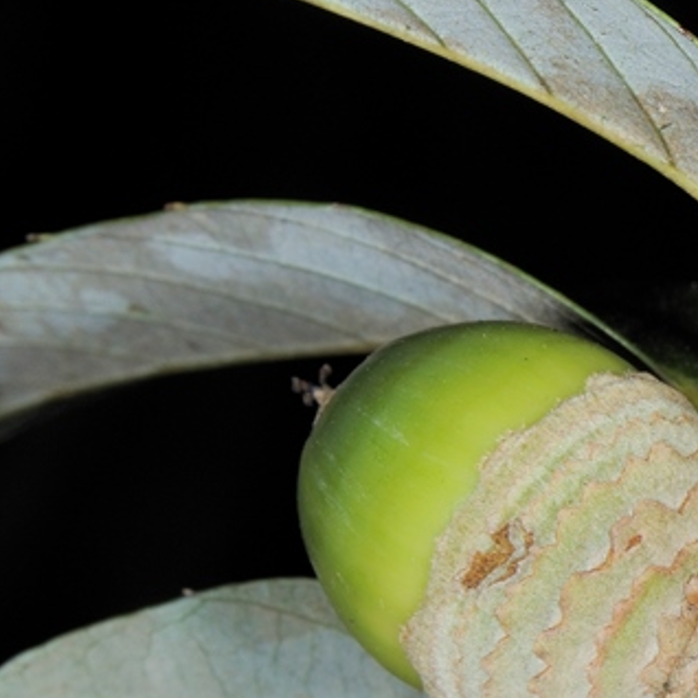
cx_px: 920
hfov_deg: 6.1
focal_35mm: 287
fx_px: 6547
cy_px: 545
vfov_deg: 6.1
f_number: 32
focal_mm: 105
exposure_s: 1/320
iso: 200
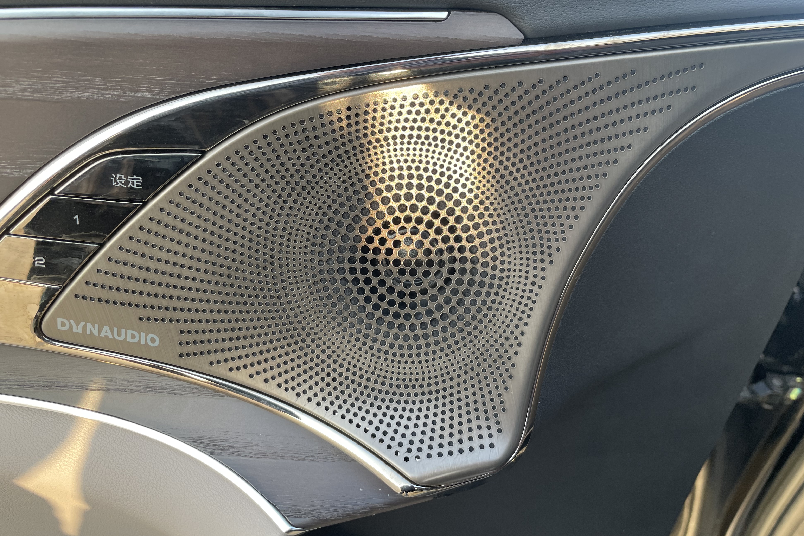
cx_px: 403
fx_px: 625
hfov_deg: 65.5
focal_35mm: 28
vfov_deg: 46.4
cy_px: 266
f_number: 1.6
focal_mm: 4.2
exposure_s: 1/121
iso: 40
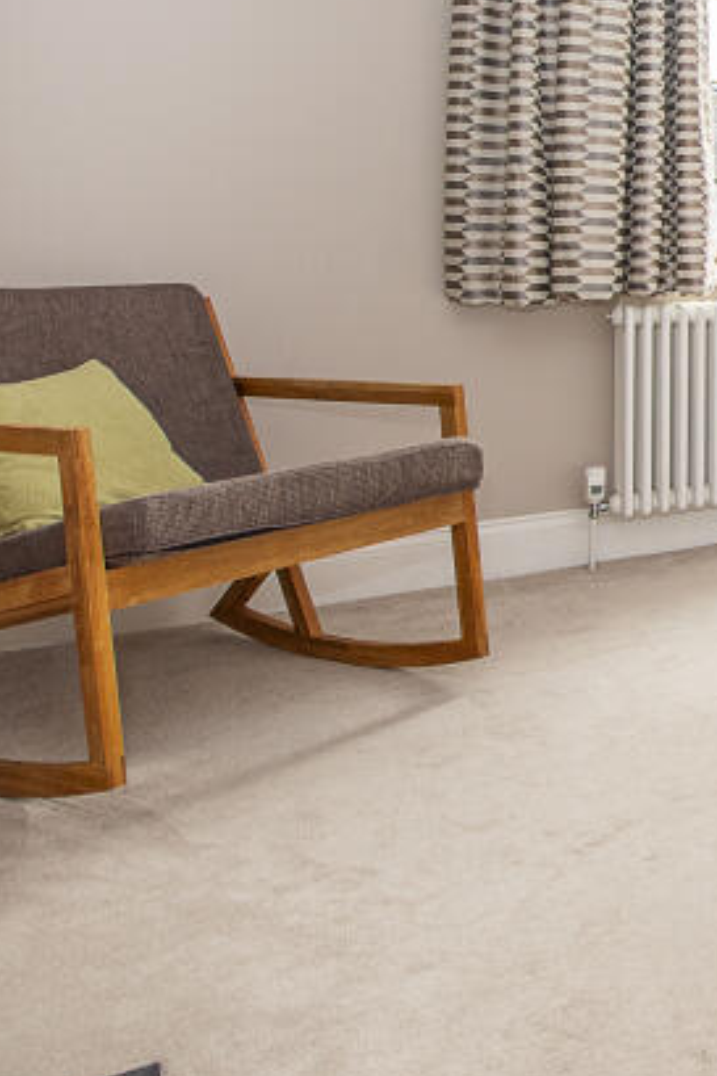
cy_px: 247
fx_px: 1046
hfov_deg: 22.4
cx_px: 1282
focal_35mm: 35
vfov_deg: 51.7
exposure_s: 1/125
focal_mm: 14
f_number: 5
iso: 500
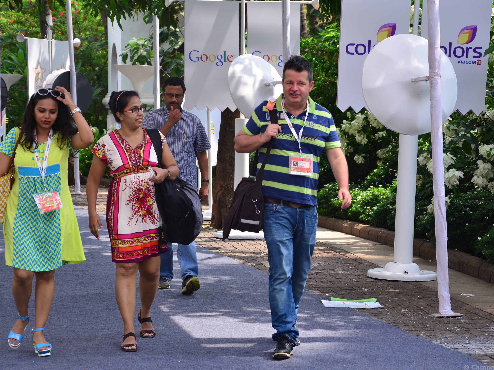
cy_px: 185
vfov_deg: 13.7
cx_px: 246
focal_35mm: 108
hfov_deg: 18.2
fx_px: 1542
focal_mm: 66
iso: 100
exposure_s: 1/125
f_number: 5.6
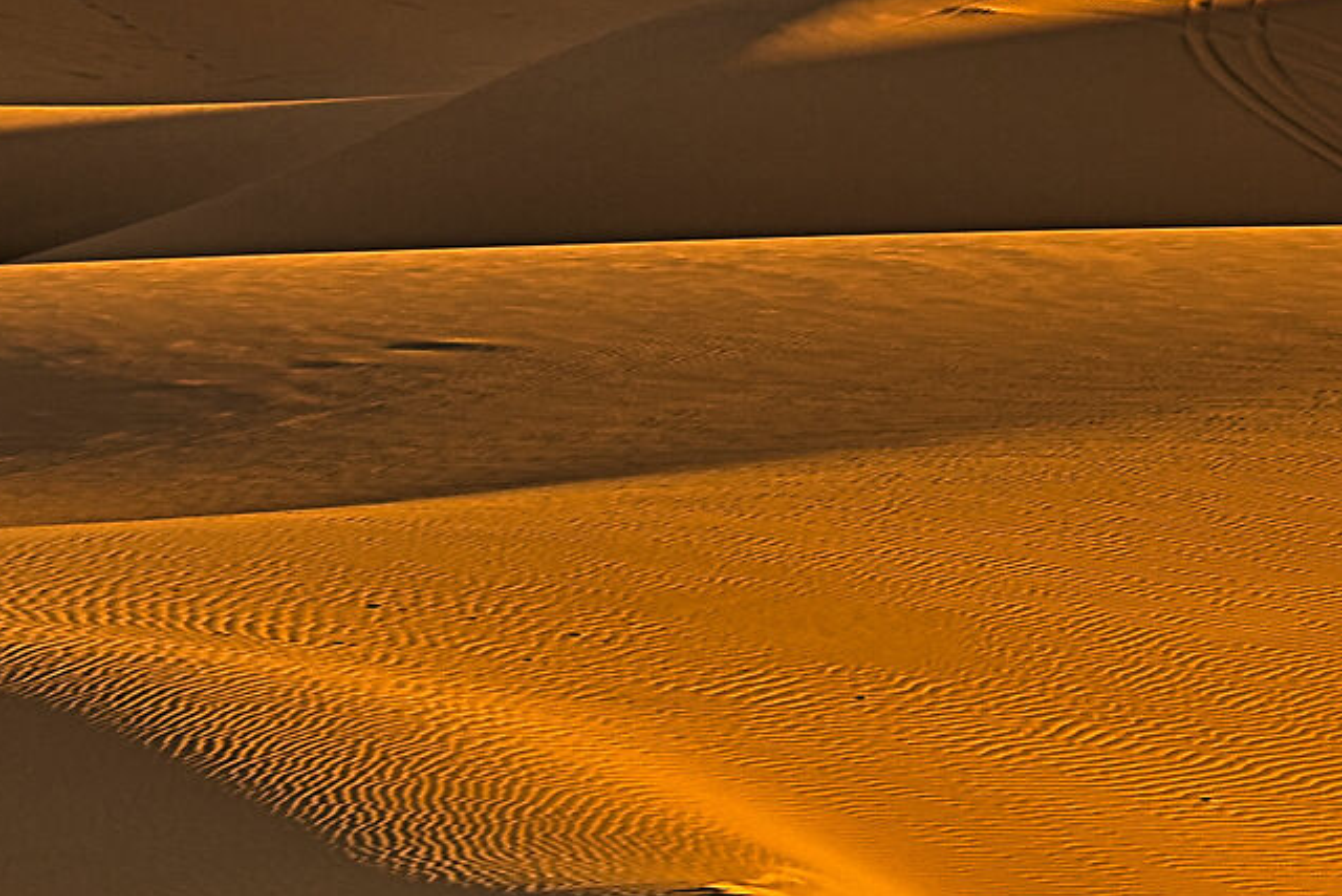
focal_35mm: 394
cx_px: 1562
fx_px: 14690
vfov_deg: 3.5
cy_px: 433
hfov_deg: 5.2
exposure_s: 1/125
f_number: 11
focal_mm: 105
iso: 100
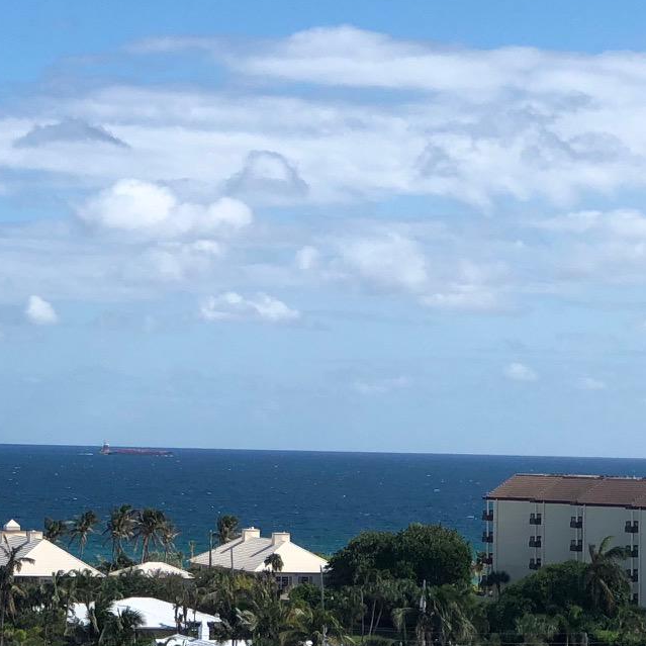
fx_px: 3357
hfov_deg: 10.9
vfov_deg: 11.0
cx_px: 69
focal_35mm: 159
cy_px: 152
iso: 20
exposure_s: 1/1043
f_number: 2.8
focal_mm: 6.6
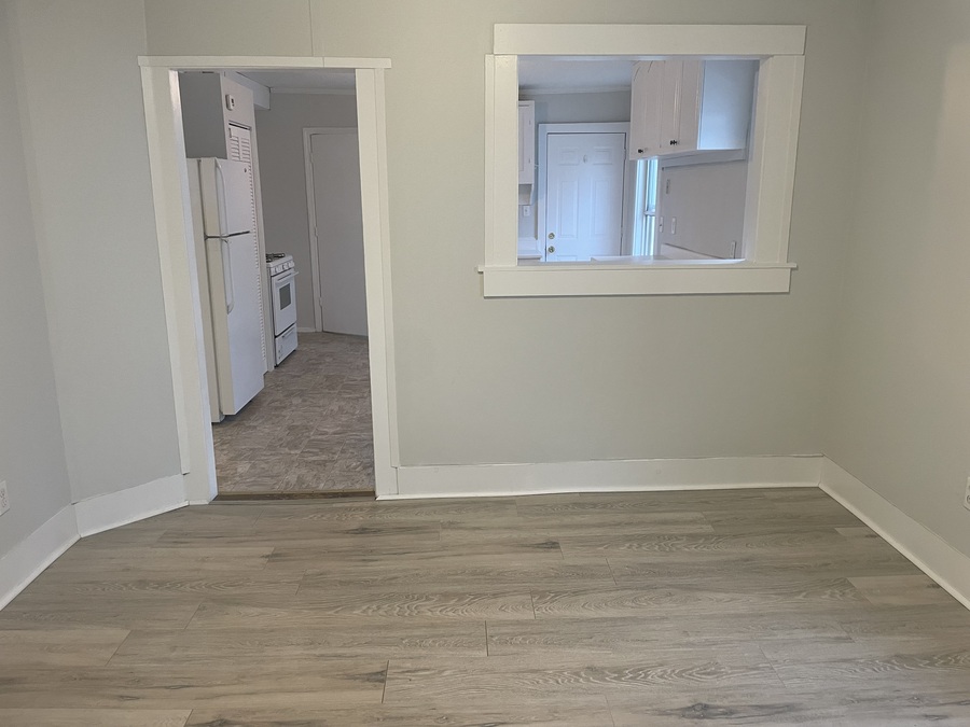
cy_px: 364
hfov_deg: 67.3
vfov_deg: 53.1
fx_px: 729
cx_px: 485
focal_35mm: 26
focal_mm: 4.2
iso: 160
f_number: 1.6
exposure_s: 1/60
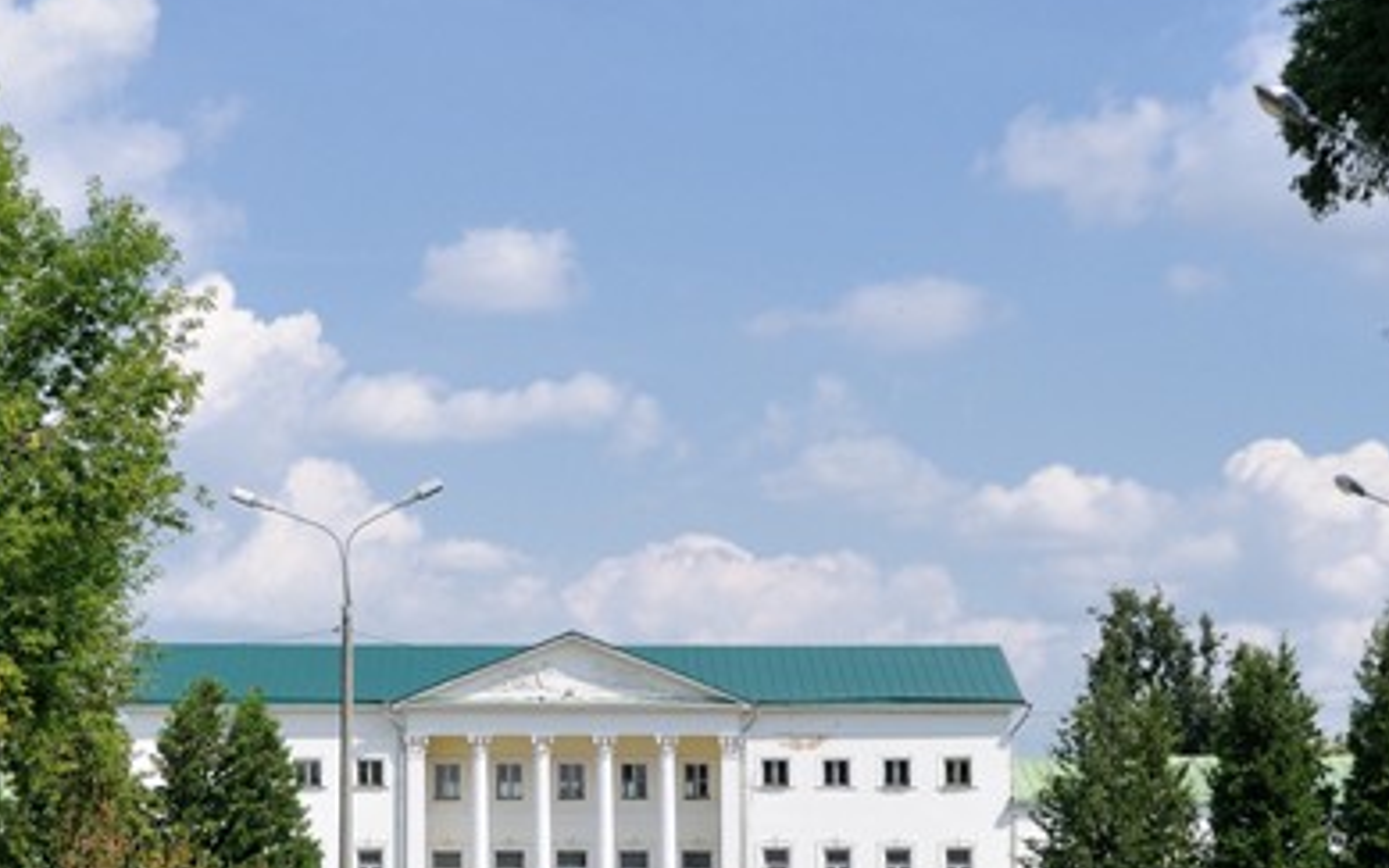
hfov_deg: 21.0
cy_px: 666
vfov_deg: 13.2
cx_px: 539
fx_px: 3747
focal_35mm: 99
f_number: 5
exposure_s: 1/1000
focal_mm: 28
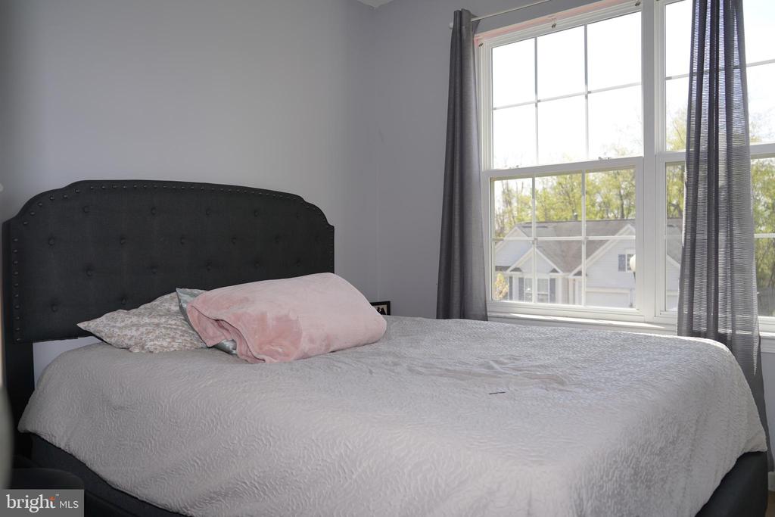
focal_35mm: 28
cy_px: 258
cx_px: 388
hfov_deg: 65.5
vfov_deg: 46.4
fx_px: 603
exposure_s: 1/160
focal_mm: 28
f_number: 4
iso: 100
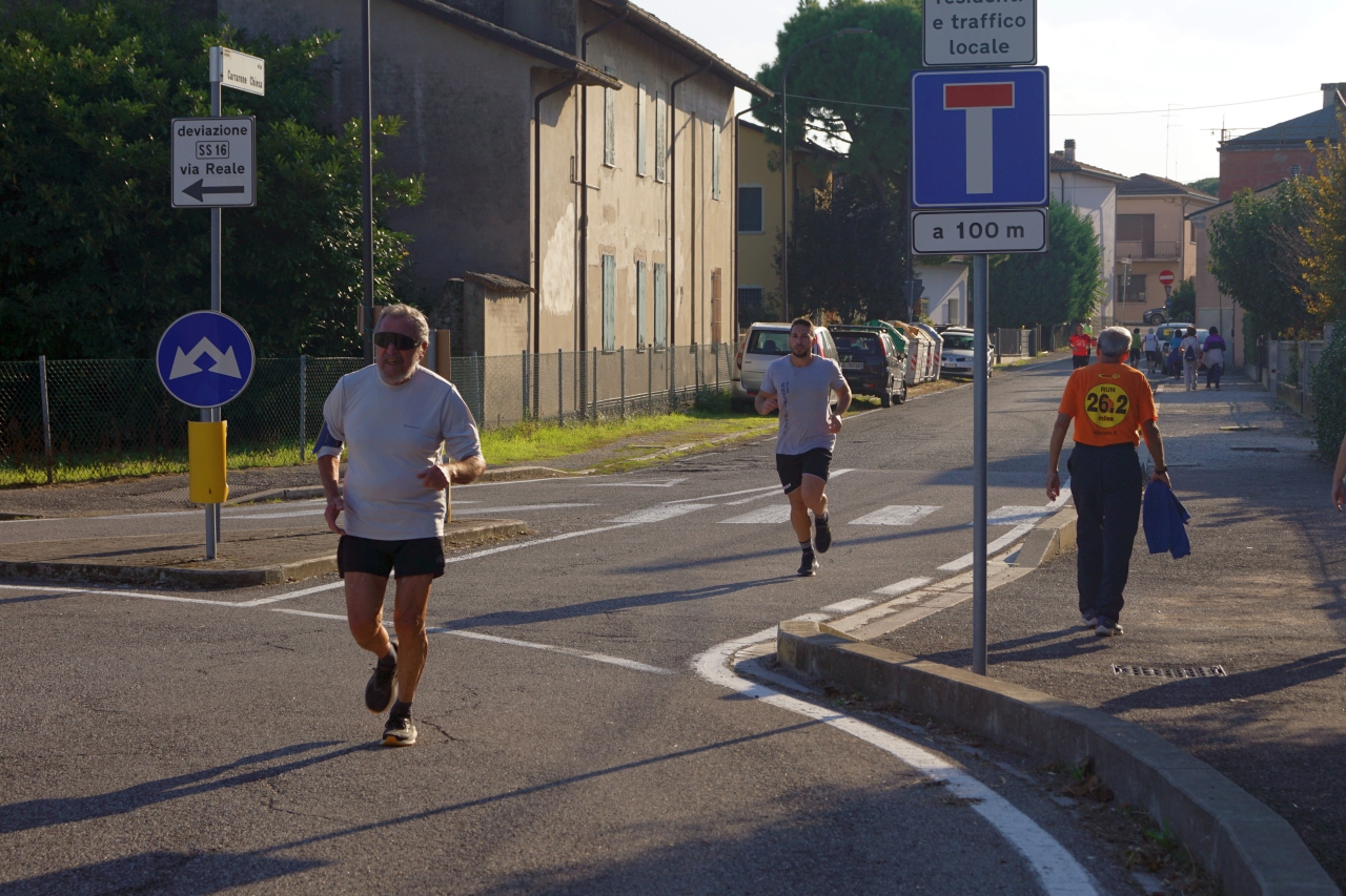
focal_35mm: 82
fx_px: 3084
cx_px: 673
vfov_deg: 16.5
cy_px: 448
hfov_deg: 24.6
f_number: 7.1
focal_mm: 55
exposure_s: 1/250
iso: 100
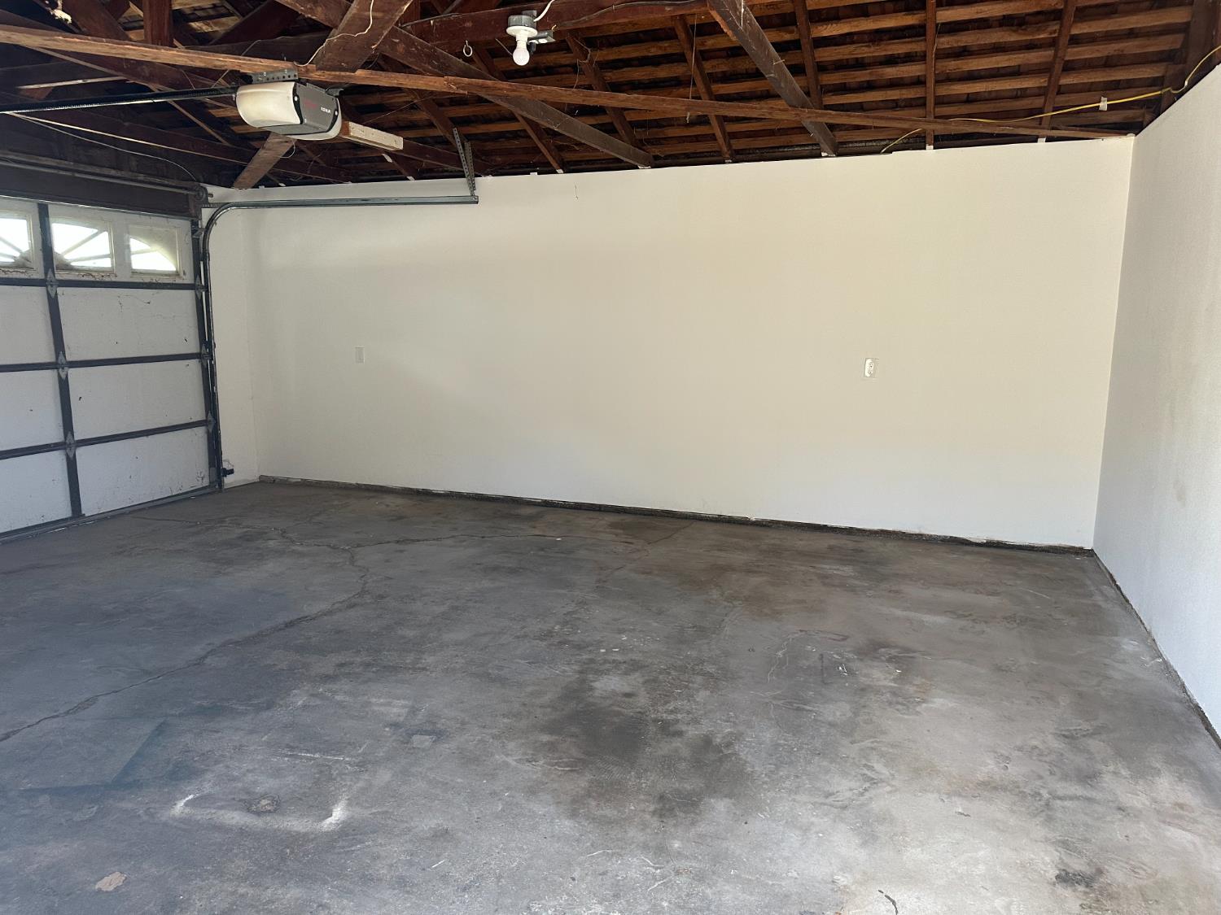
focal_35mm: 24
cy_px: 458
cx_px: 610
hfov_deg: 71.6
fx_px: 847
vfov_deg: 56.8
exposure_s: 1/121
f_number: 1.78
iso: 200
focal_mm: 6.86
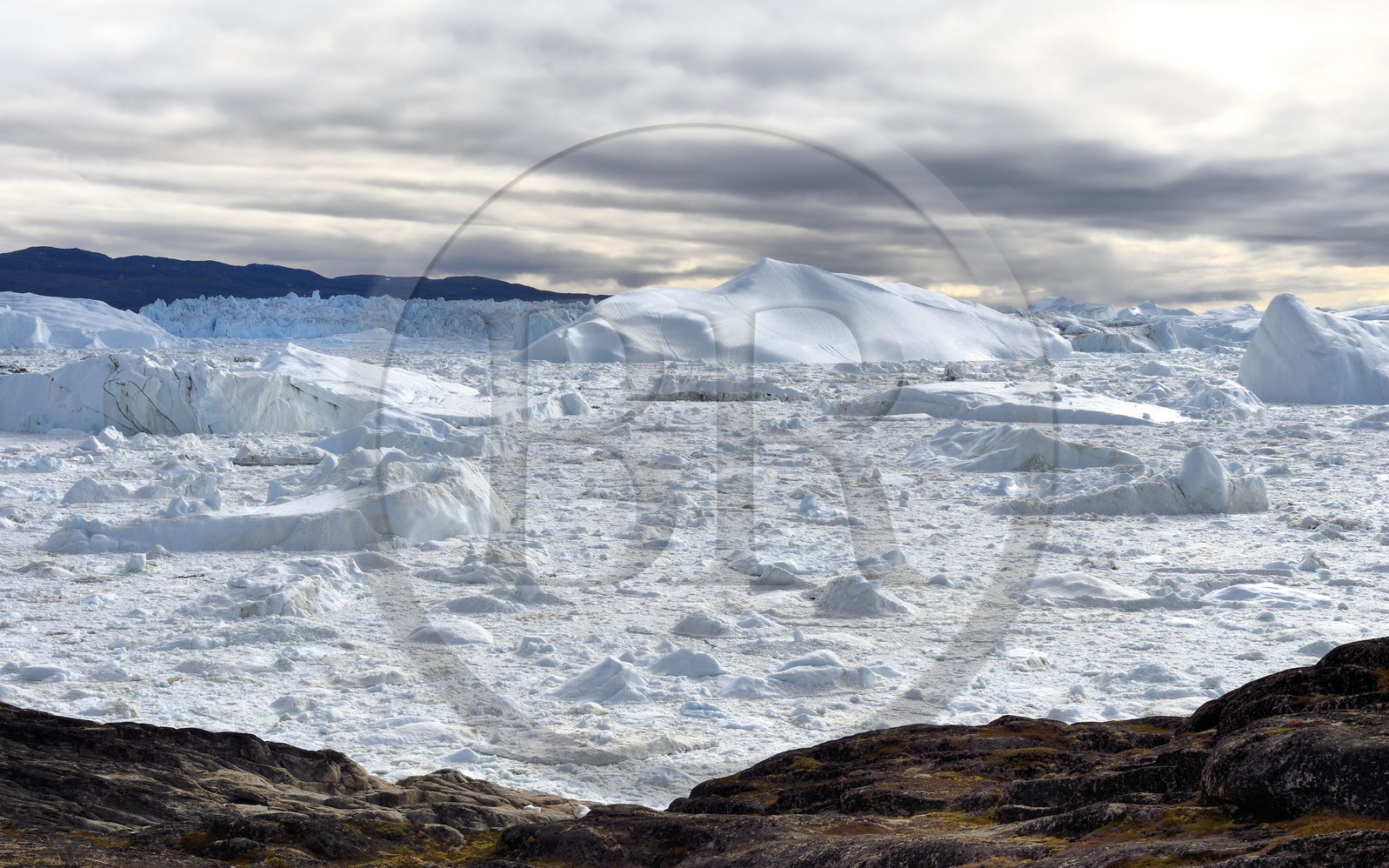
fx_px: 1931
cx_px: 695
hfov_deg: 39.6
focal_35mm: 51
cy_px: 444
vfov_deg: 25.3
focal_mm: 50
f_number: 18
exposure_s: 1/320
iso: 200
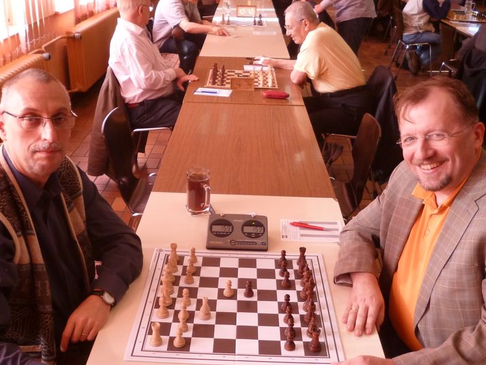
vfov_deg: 36.0
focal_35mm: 40
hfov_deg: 46.8
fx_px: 562
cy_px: 189
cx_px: 239
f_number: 3.1
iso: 200
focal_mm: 5
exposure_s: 1/60
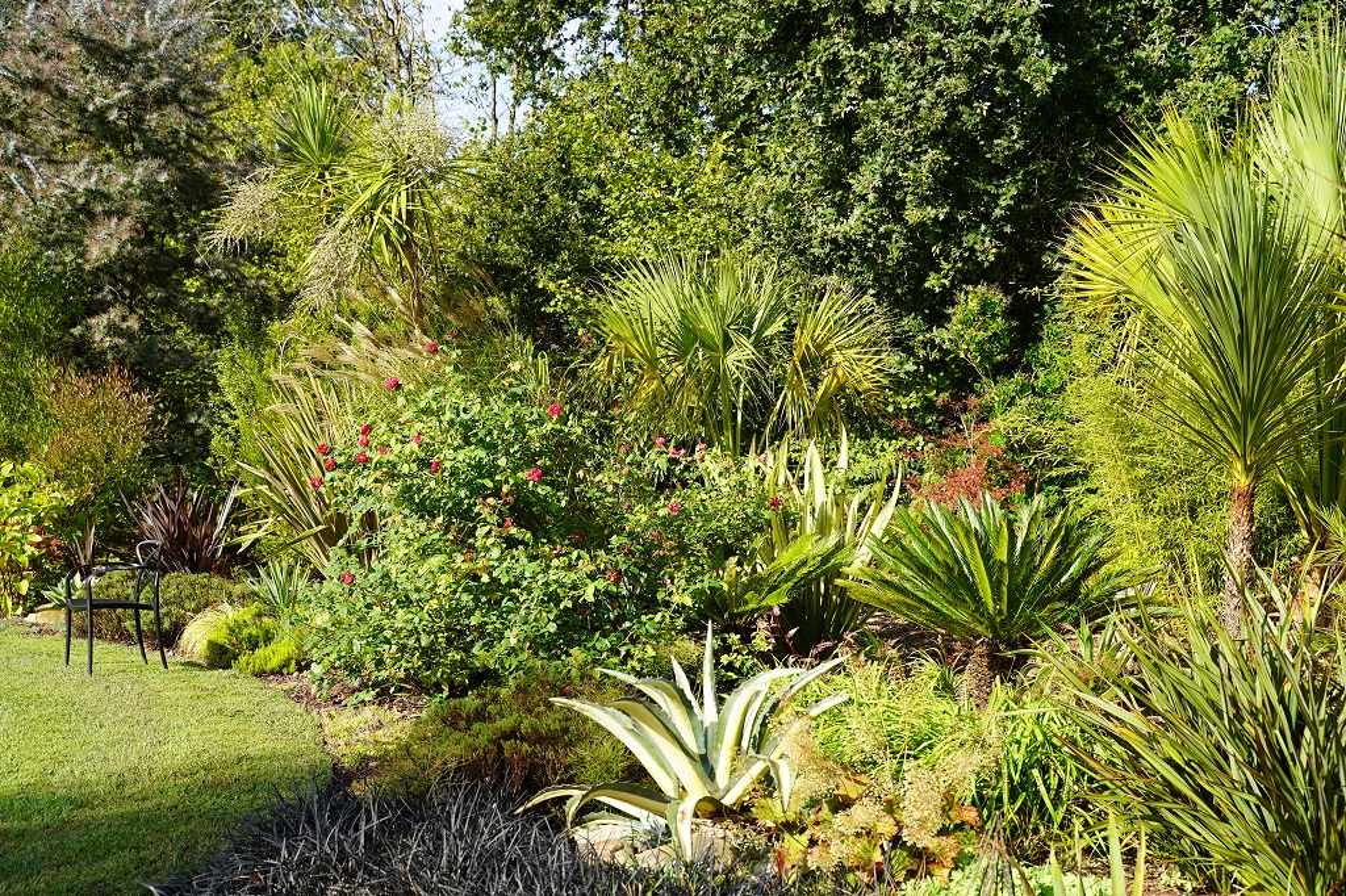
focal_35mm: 43
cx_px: 673
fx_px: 1607
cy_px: 448
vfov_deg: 31.2
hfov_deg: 45.4
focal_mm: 43
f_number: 5
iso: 100
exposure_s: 1/200
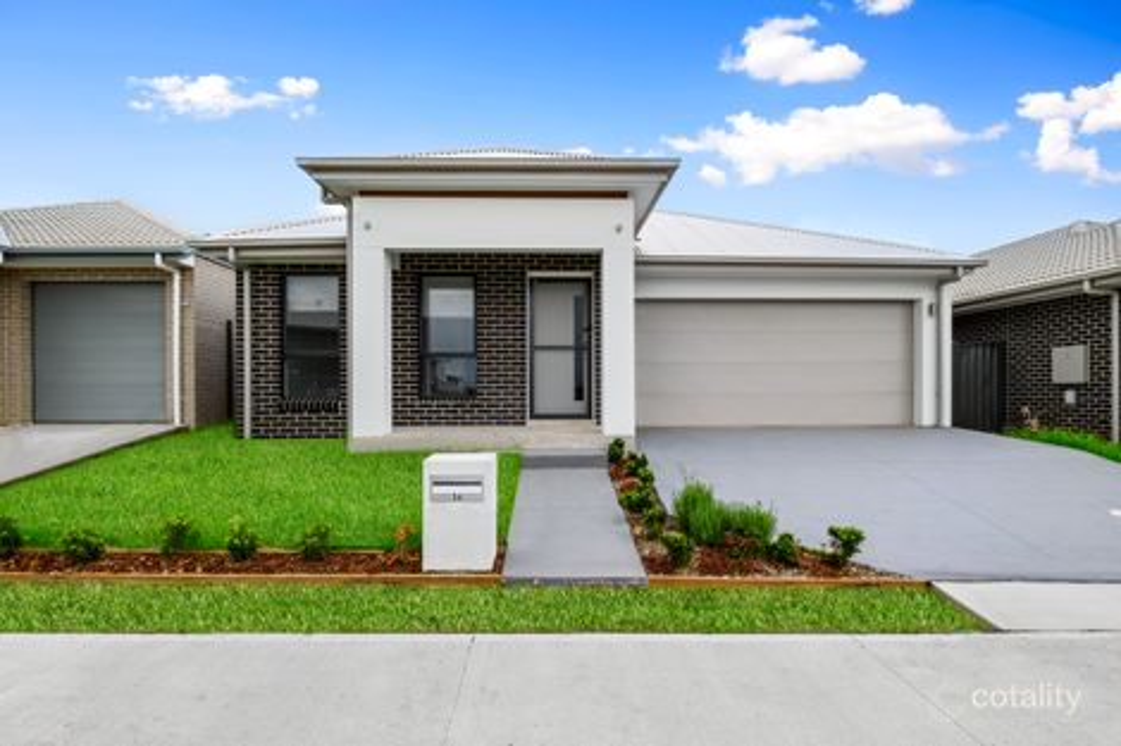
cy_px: 373
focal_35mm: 16
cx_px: 560
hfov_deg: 96.8
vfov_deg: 73.7
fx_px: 498
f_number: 11
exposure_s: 1/250
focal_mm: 16
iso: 400
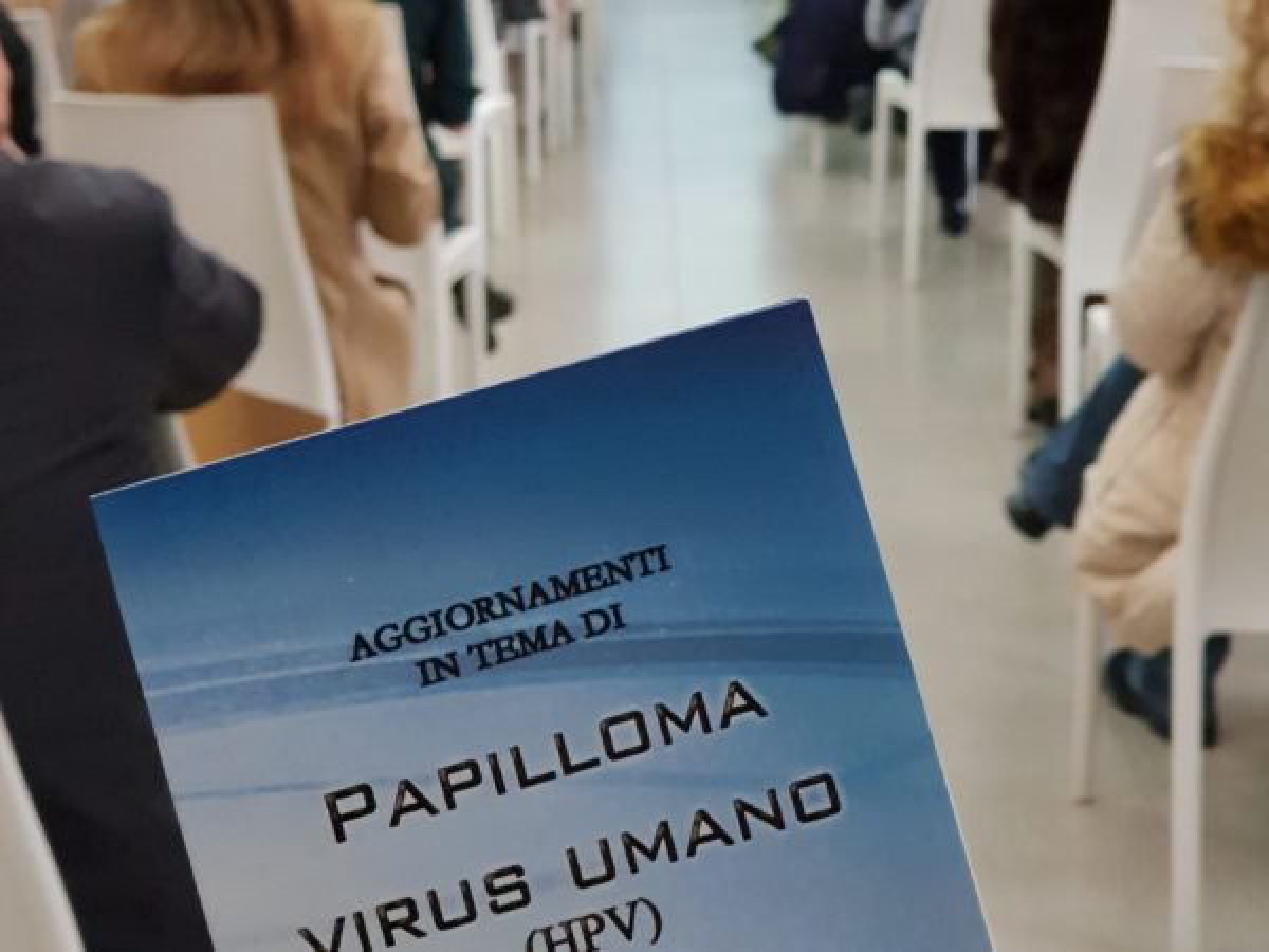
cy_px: 476
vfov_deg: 28.0
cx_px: 634
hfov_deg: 36.8
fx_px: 1906
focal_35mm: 52
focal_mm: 6
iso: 400
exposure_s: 1/33
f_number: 2.4
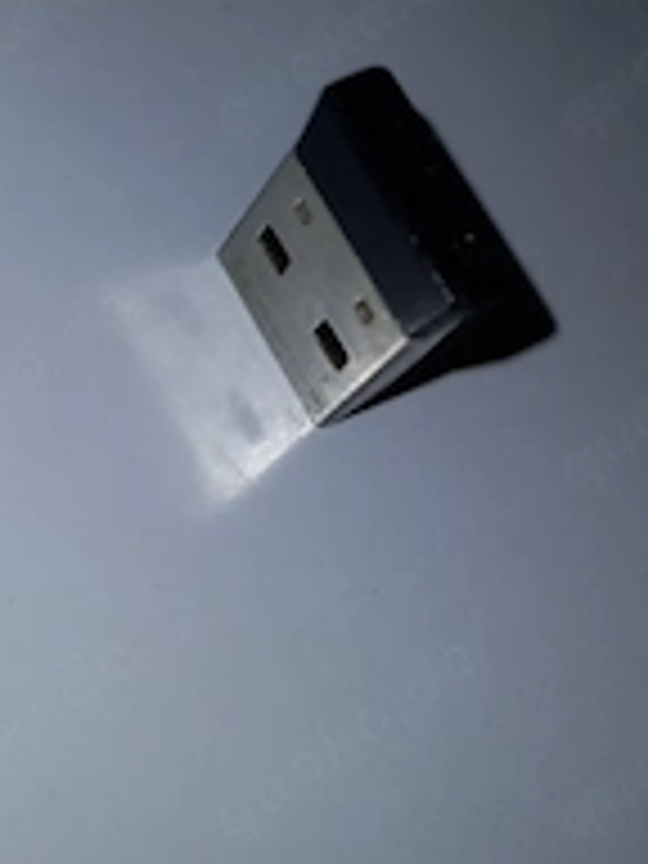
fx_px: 1298
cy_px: 86
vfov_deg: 34.7
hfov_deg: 27.8
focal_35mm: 52
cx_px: 441
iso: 50
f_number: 1.8
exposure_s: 1/385
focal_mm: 4.65
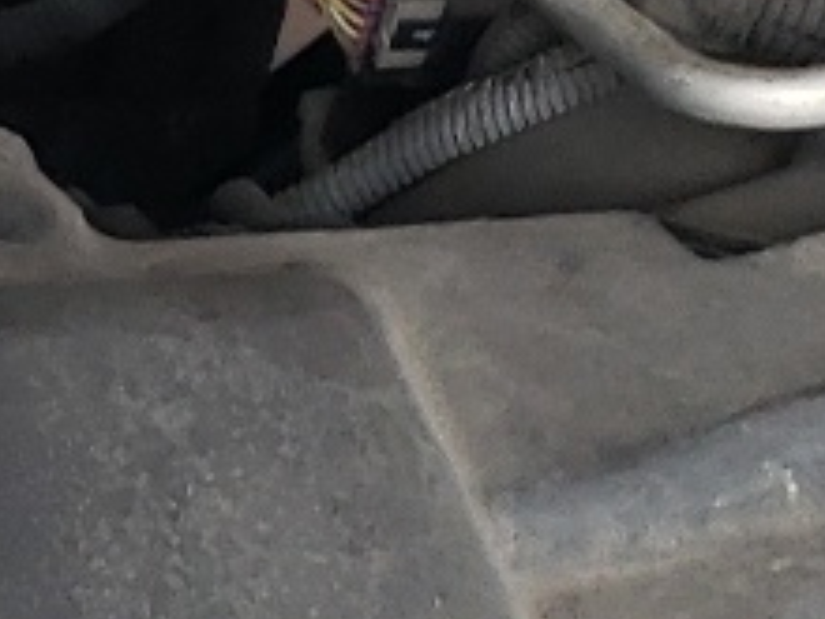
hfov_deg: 9.4
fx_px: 4504
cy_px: 285
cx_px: -1106
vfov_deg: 7.9
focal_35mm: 189
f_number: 1.5
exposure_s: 1/60.2
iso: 111
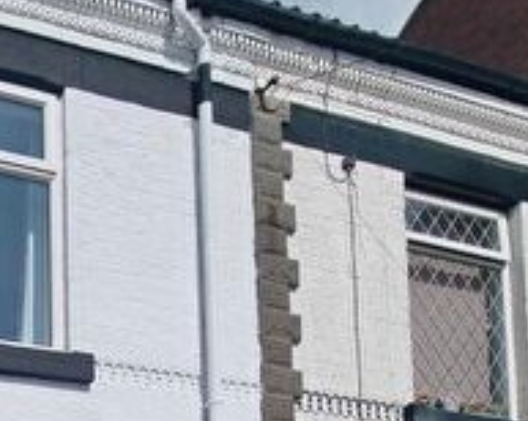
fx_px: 718
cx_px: -148
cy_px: 693
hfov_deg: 31.6
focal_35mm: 46
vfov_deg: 23.2
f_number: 2.2
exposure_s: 1/5120
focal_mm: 2.2
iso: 50
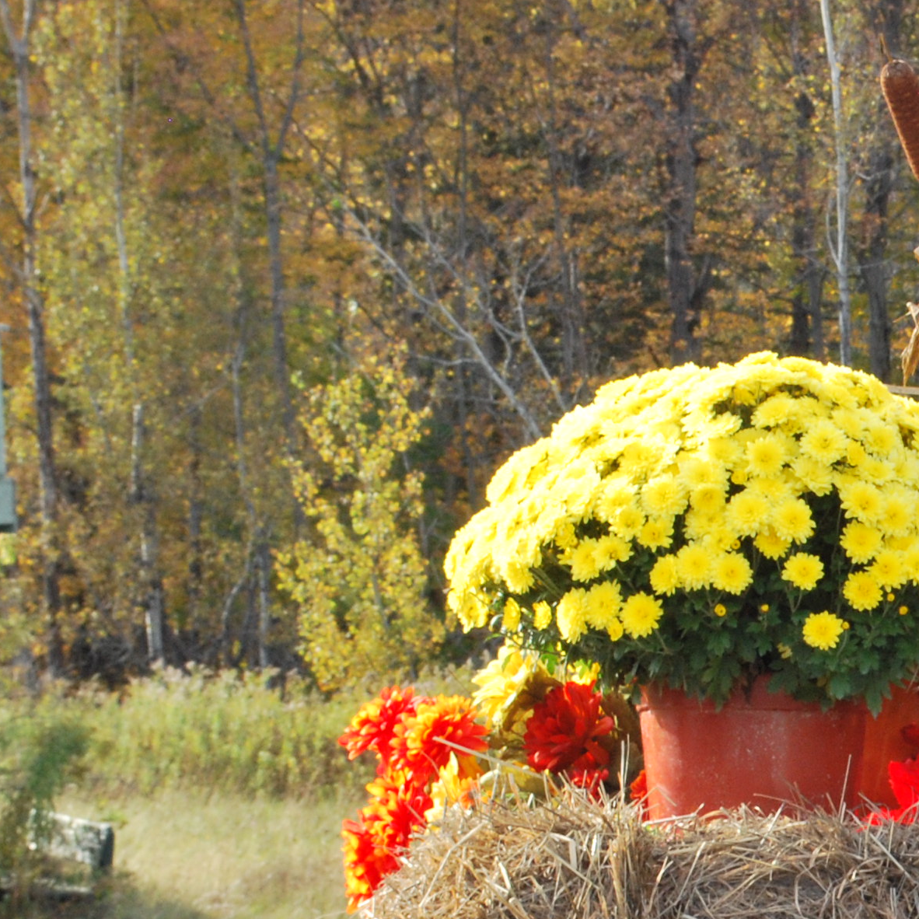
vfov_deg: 9.5
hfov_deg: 9.3
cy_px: 858
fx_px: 5527
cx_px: 1383
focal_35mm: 184
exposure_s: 1/60
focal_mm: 44
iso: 400
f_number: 14
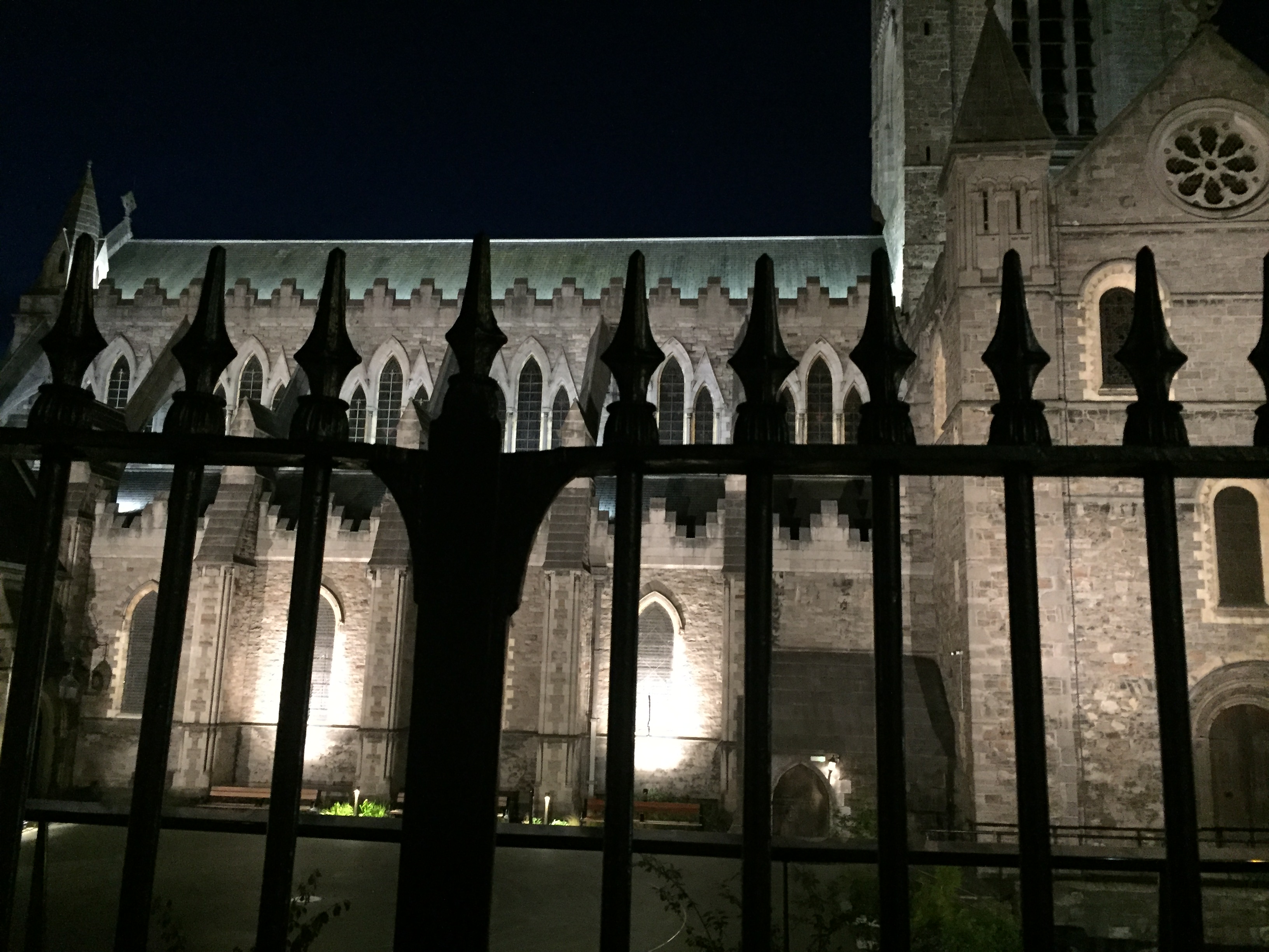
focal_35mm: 29
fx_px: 1063
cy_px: 476
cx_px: 634
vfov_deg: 48.2
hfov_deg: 61.7
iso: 400
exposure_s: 1/17
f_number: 2.2
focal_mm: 4.15
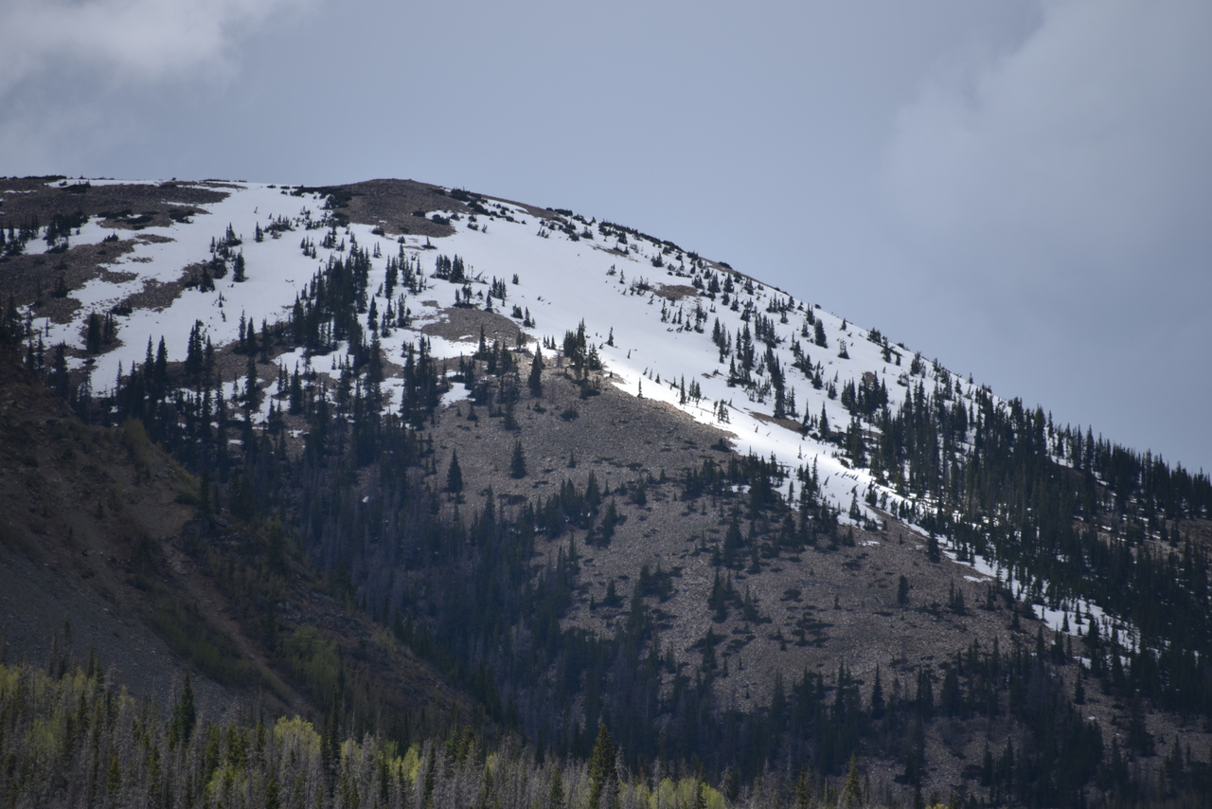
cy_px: 404
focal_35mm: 300
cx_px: 606
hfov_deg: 6.9
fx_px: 10102
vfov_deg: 4.6
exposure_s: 1/640
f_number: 5.6
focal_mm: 300
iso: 100
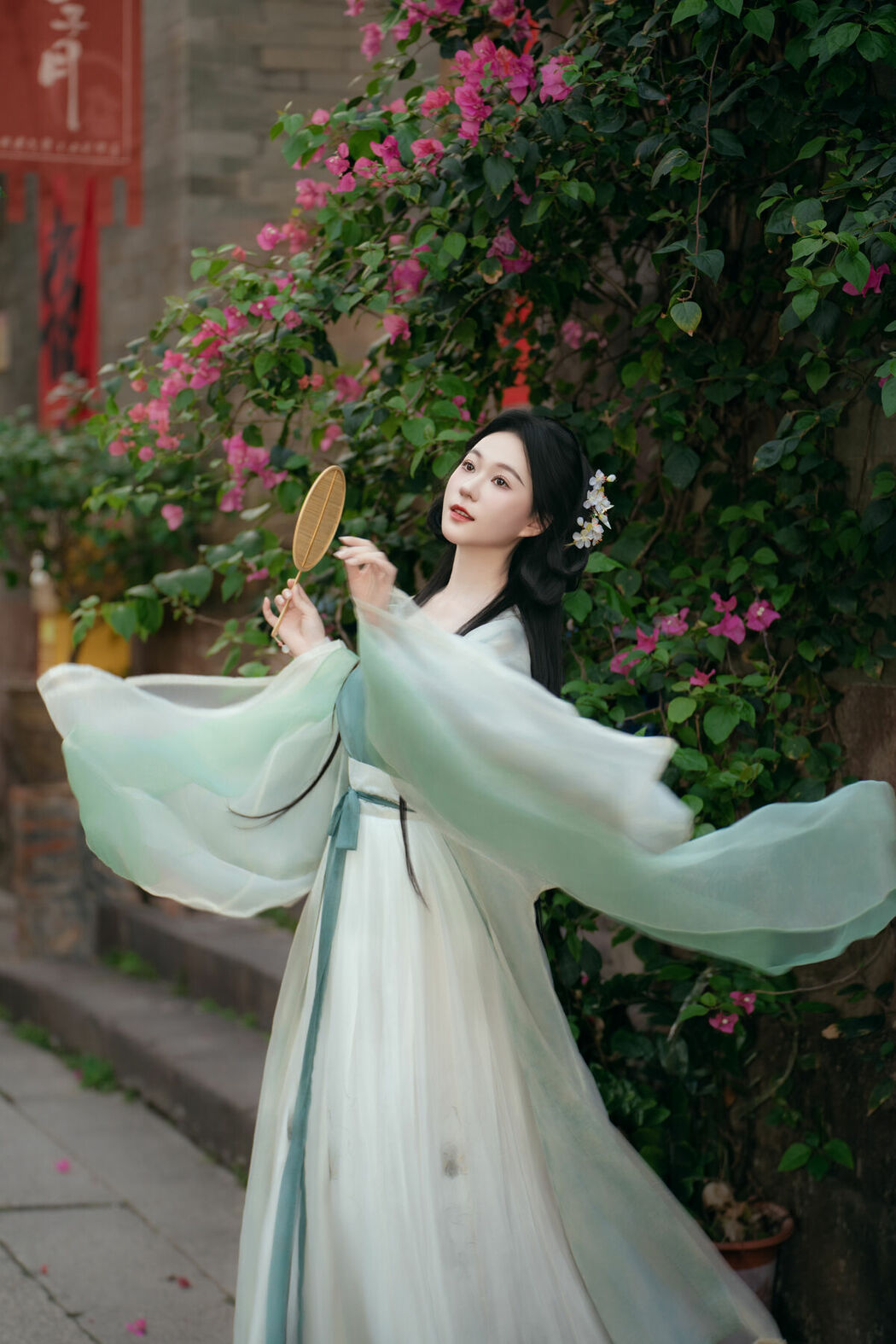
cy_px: 672
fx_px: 3696
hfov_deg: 13.8
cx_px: 448
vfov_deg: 20.6
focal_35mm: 99
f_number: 2.8
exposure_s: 1/125
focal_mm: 99
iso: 200
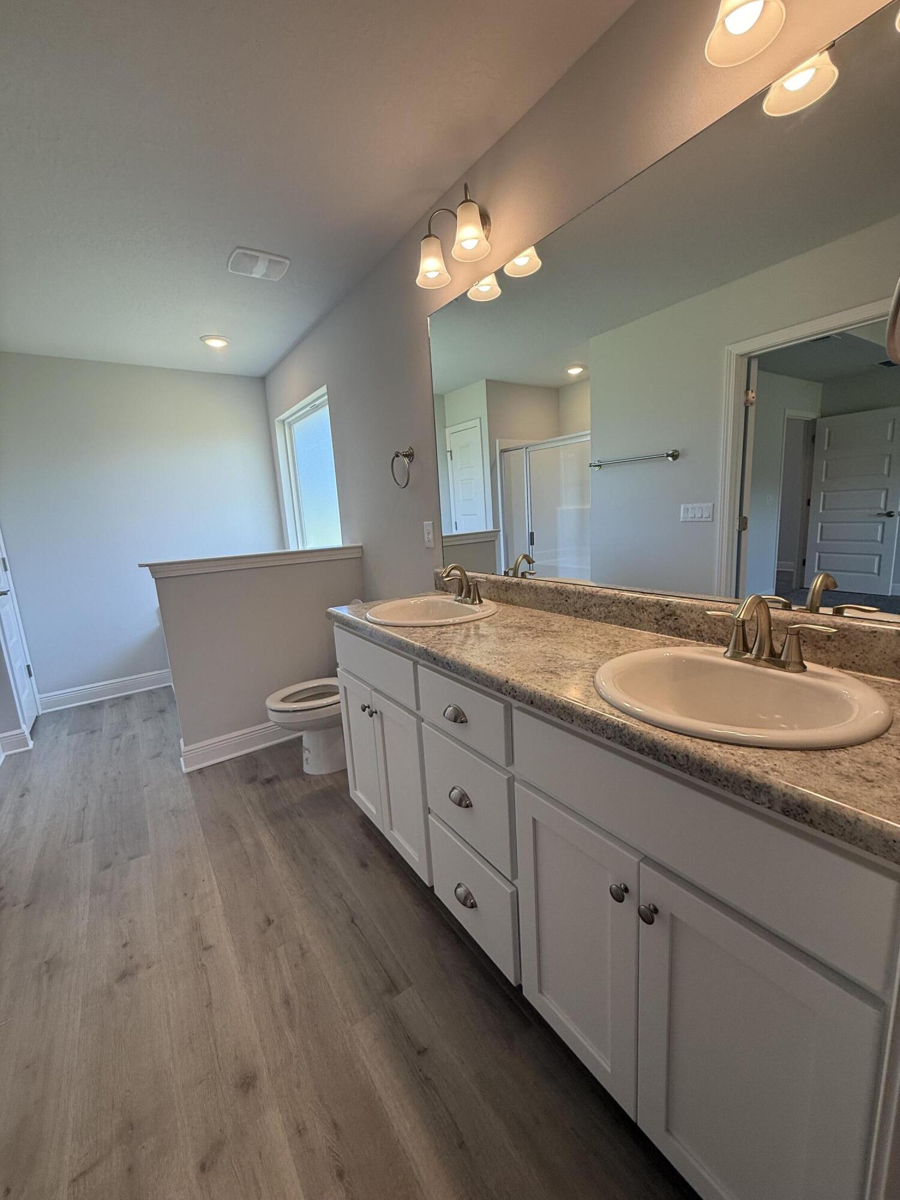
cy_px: 600
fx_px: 485
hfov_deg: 85.7
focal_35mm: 14
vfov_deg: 102.1
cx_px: 450
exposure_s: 1/120
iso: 80
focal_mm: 2.22
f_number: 2.2
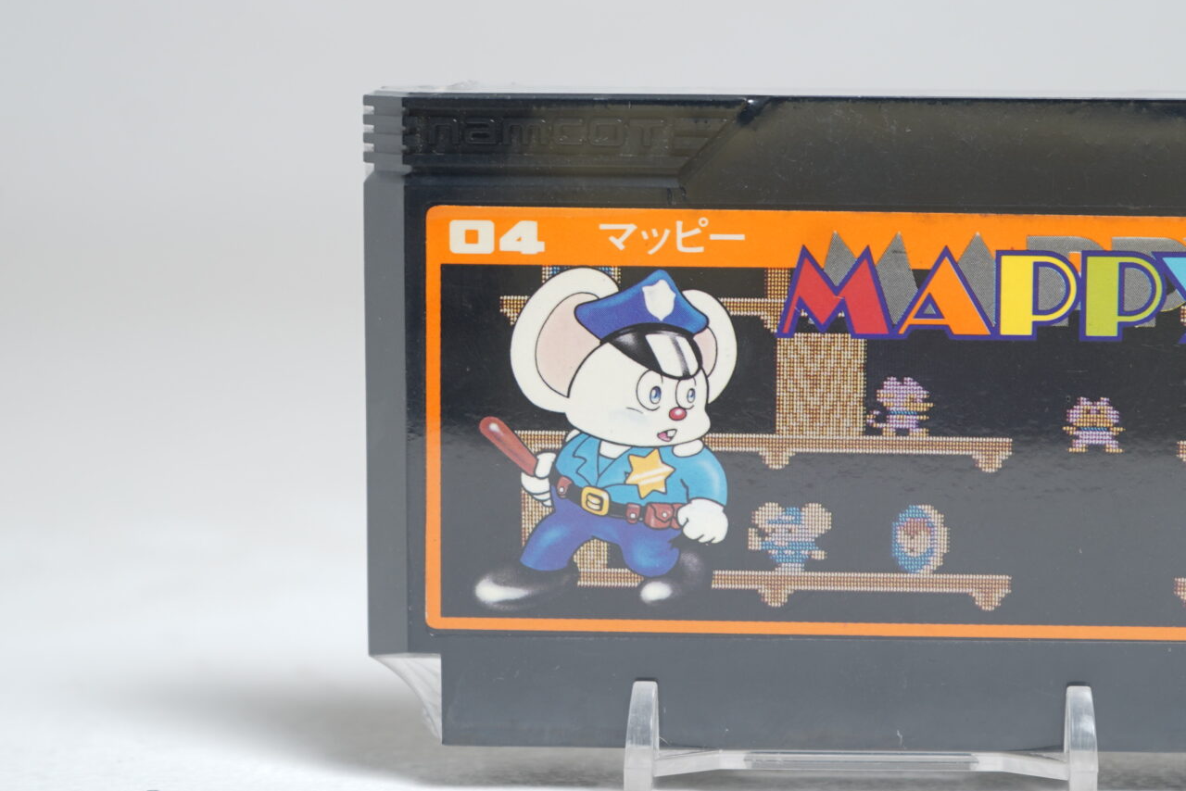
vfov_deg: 13.7
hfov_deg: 20.3
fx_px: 3295
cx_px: 860
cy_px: 402
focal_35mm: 100
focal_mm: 50
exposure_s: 1/6
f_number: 5
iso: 64
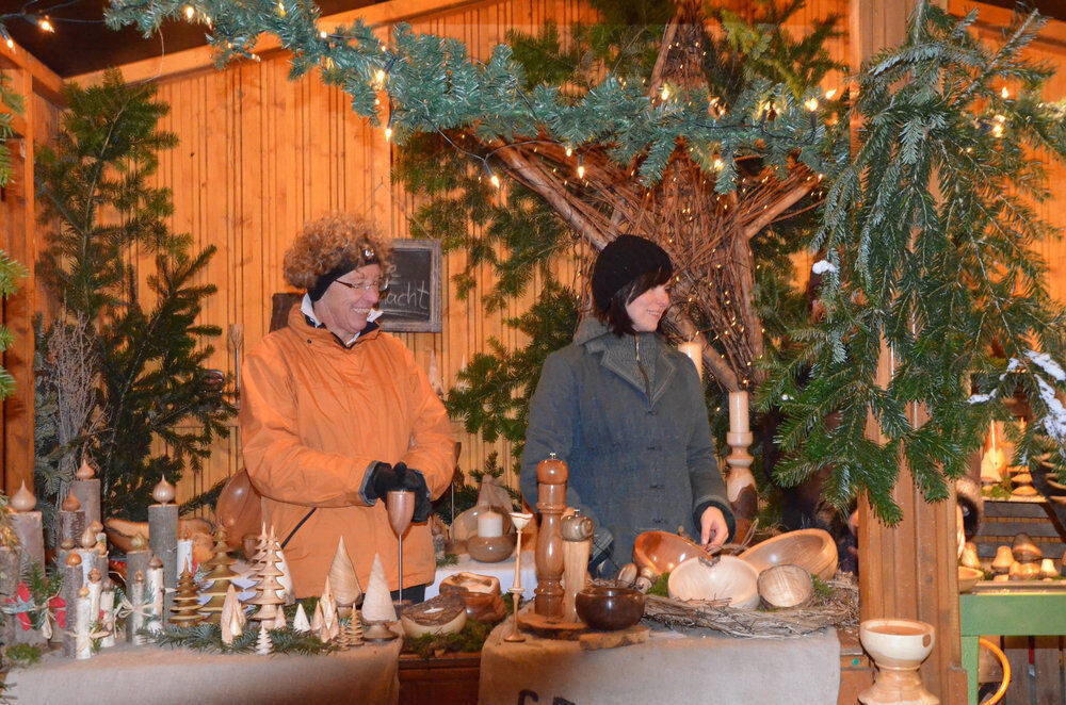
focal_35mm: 39
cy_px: 352
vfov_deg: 34.1
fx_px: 1152
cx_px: 533
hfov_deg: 49.6
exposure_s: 1/60
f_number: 8
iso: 6400
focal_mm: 26
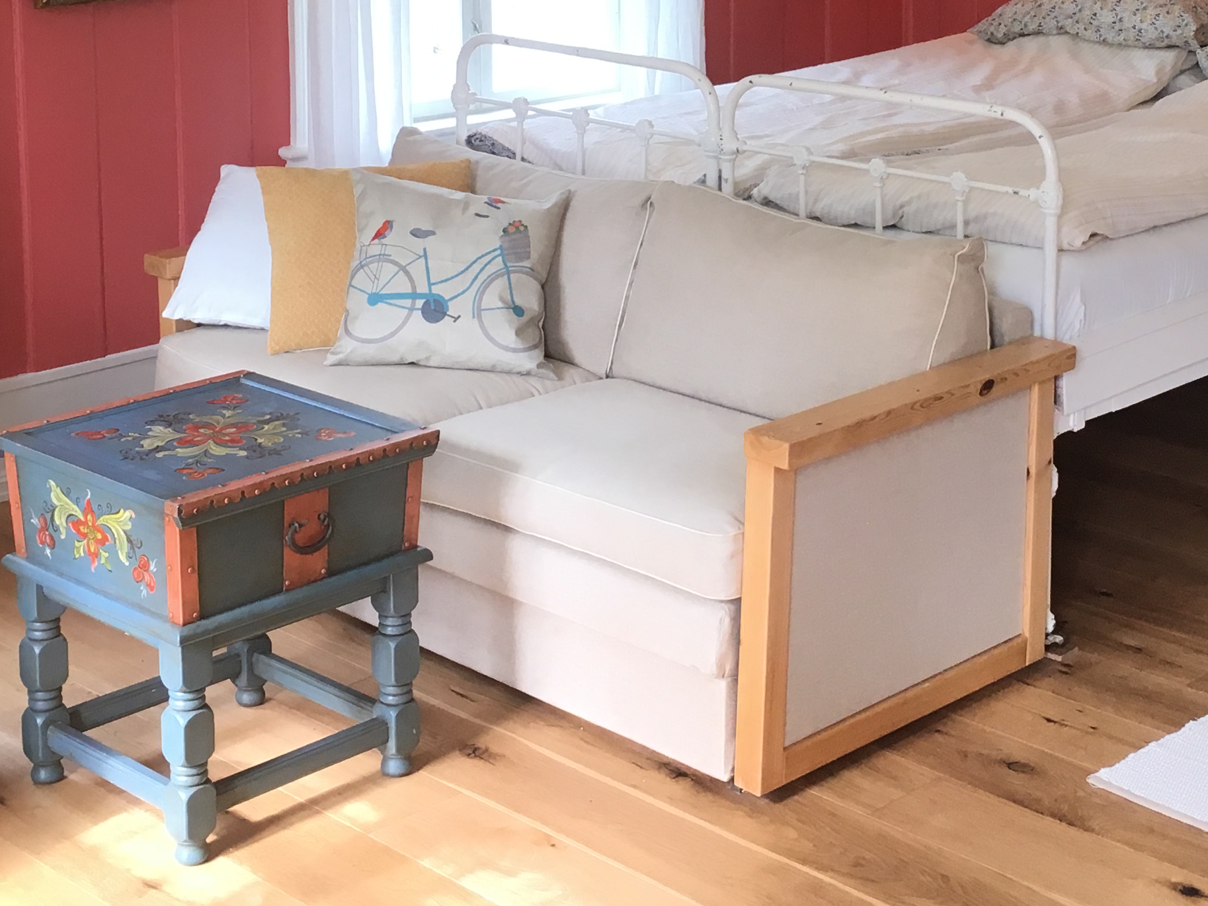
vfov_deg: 22.3
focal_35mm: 64
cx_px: 675
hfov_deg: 30.2
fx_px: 2233
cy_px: 78
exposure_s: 1/33
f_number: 2.2
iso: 32
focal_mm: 4.15
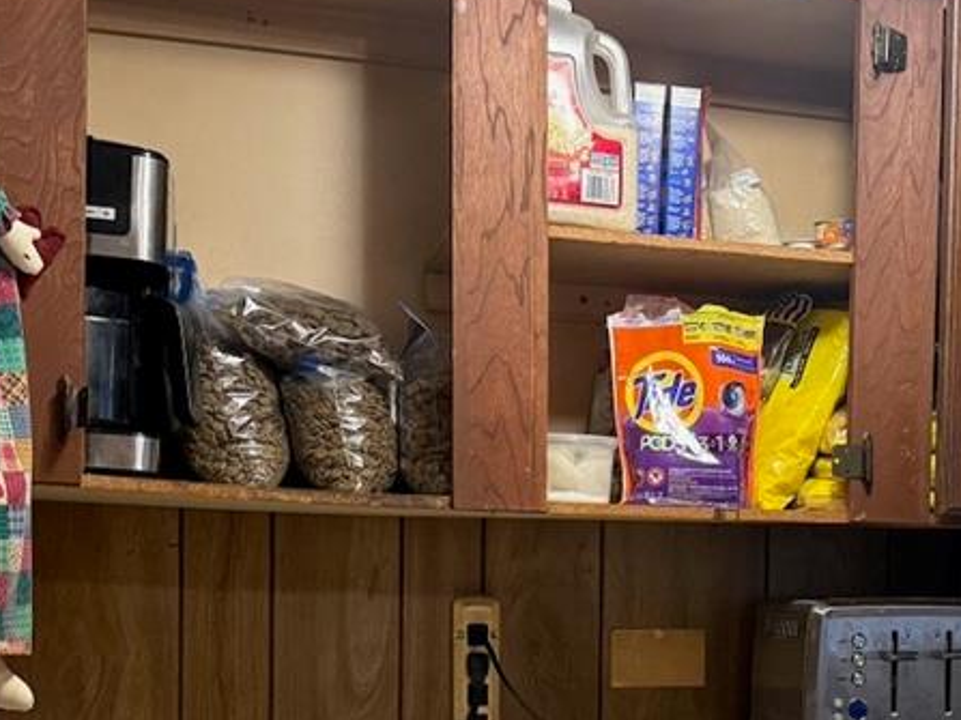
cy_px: 656
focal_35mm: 55
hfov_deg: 34.2
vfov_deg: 25.7
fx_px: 1526
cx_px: 729
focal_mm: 6.76
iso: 400
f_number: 1.78
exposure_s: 1/60
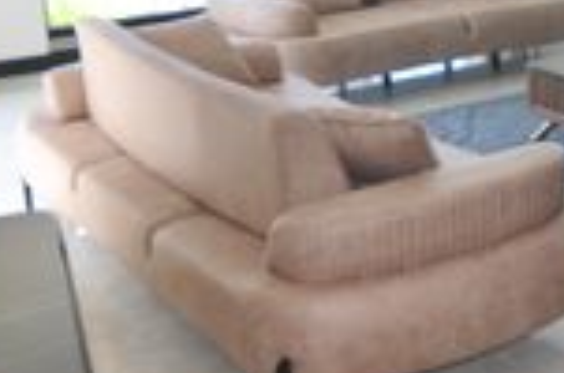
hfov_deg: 26.0
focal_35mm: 70
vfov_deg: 18.8
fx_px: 1094
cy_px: -11
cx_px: 667
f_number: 4.5
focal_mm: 10
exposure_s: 1/100
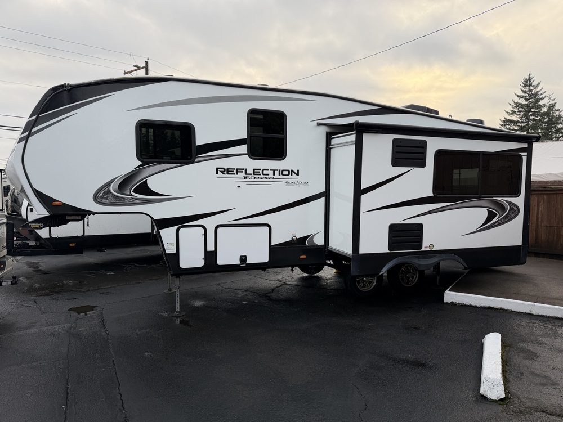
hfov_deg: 71.6
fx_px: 390
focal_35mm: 24
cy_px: 211
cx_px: 282
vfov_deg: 56.8
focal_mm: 6.76
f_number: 1.78
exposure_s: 1/494
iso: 80
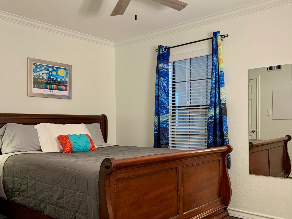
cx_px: 184
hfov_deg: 54.7
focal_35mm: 33
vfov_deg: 42.9
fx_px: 278
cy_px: 121
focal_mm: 4.25
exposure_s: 1/60
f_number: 1.8
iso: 125
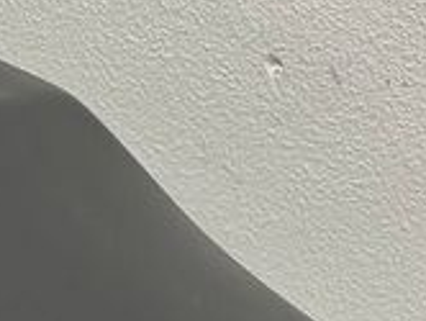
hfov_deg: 19.1
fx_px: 1232
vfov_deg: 14.6
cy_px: 331
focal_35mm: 100
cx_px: 0
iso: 100
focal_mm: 5.1
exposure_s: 1/50
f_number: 1.6
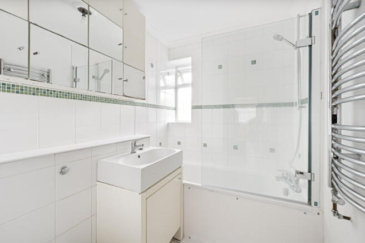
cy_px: 122
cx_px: 182
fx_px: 142
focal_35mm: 14
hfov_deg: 104.3
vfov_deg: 81.1
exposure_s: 1.6
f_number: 16
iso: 200
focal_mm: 14
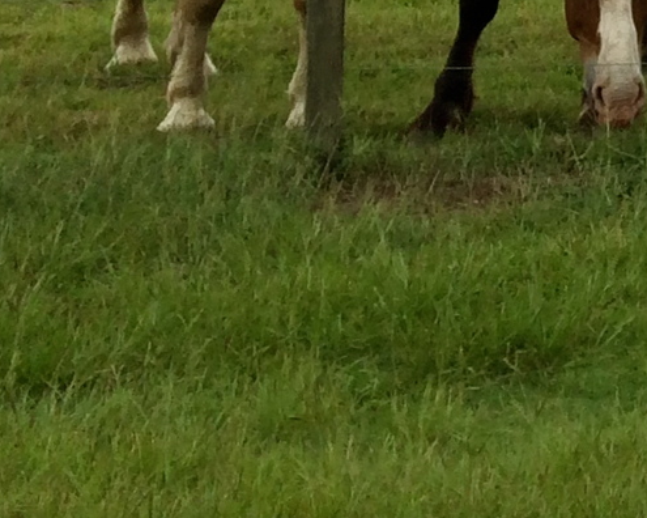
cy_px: -678
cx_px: 1439
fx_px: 2738
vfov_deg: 9.7
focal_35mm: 143
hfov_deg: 11.6
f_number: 2.2
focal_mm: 4.15
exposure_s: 1/892
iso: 32
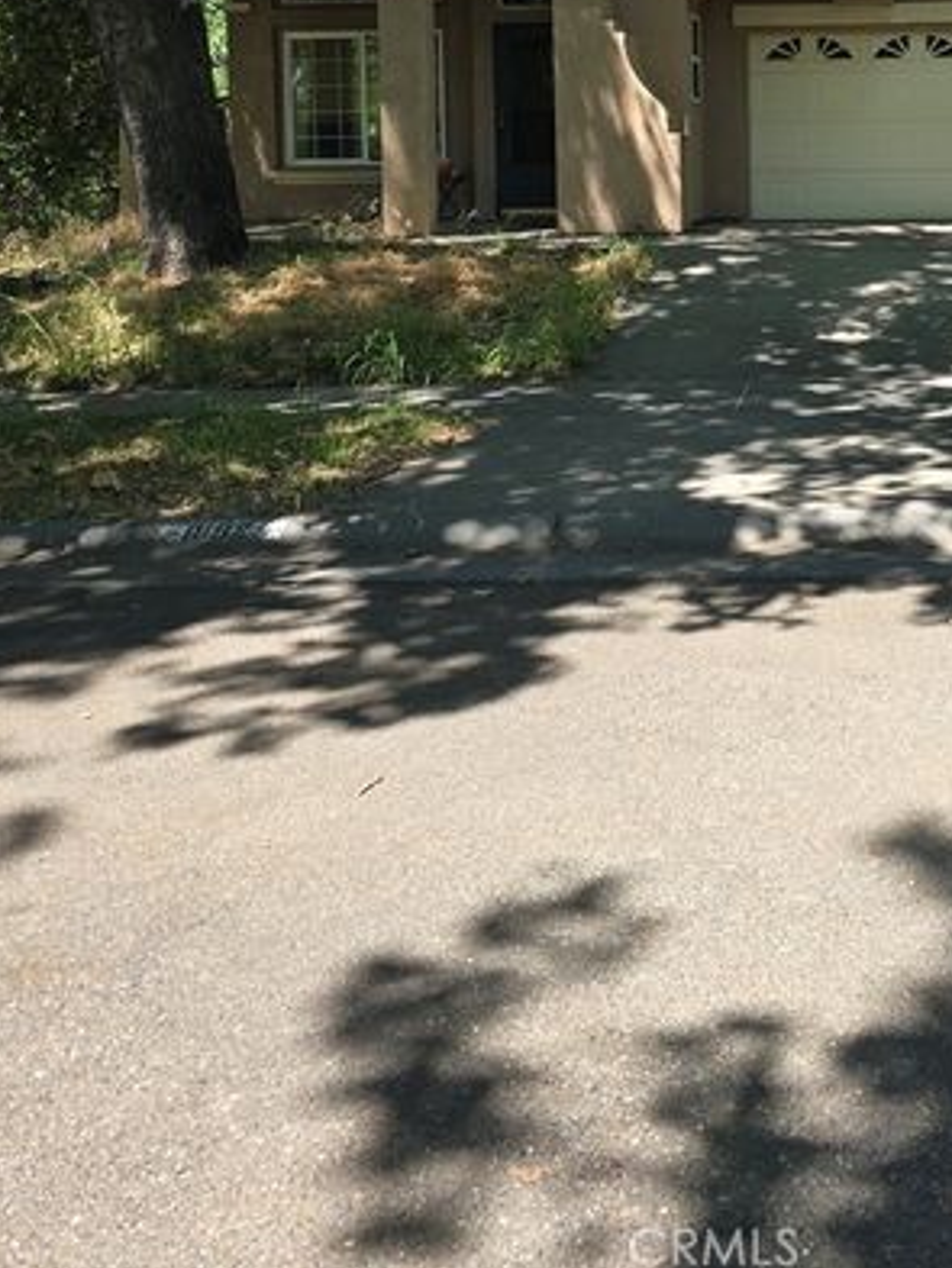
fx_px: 1429
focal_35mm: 39
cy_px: 202
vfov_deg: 44.8
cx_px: 794
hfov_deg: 35.4
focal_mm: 6.3
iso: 12
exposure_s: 1/180
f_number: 1.7
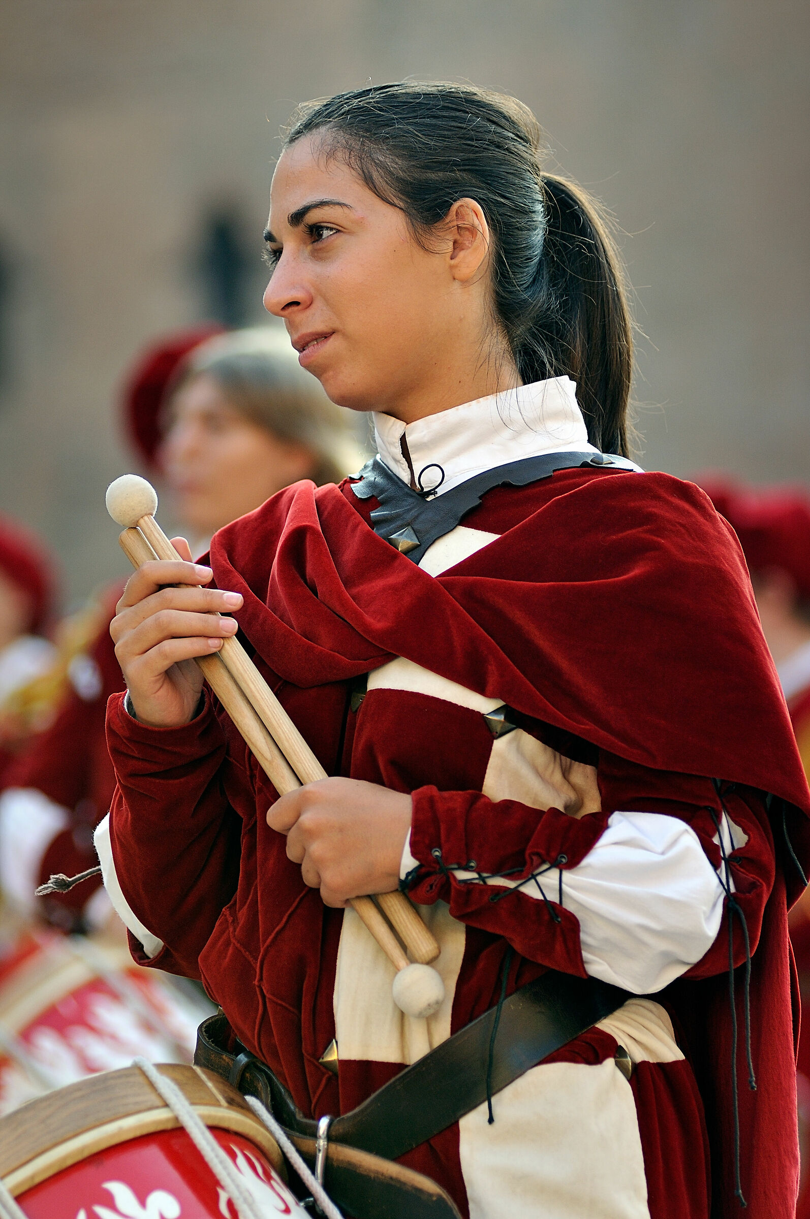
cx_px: 405
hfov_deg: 7.3
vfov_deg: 11.0
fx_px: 6344
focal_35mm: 188
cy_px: 610
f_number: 3.2
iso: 200
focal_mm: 125
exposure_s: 1/400
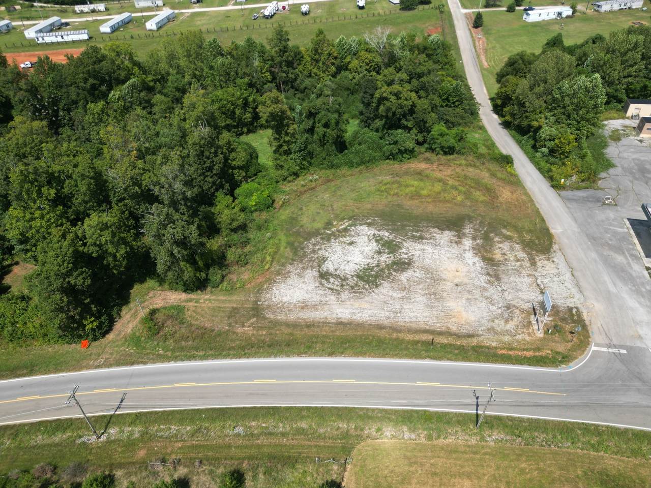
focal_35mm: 24
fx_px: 451
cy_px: 244
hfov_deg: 71.6
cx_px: 326
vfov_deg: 56.8
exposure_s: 1/2500
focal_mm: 6.72
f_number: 1.7
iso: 100
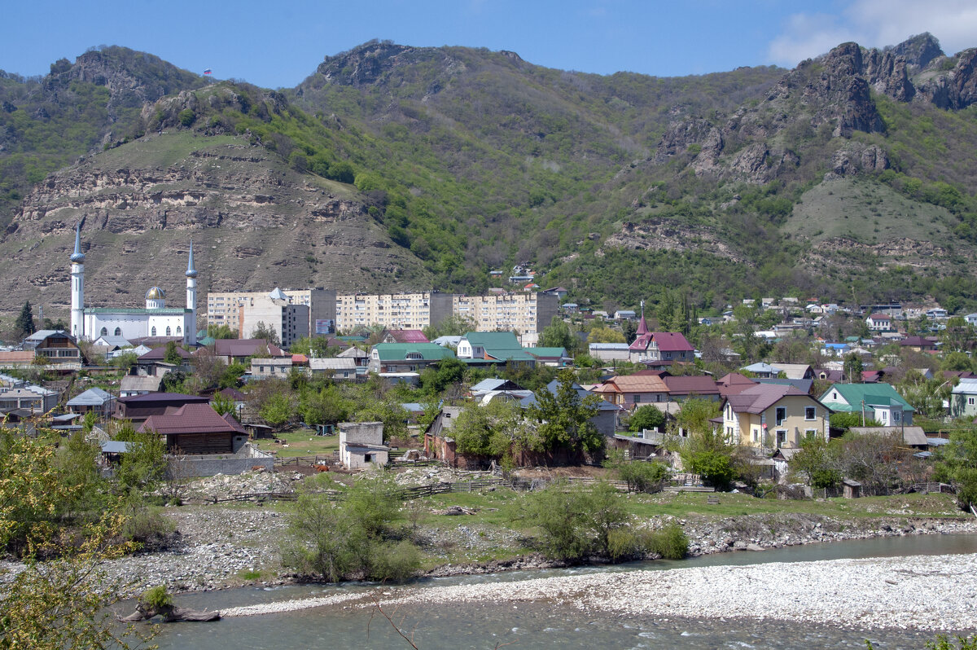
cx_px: 488
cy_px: 325
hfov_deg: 37.9
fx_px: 1424
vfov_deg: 25.7
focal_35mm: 52
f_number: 13
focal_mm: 35
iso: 640
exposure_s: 1/640
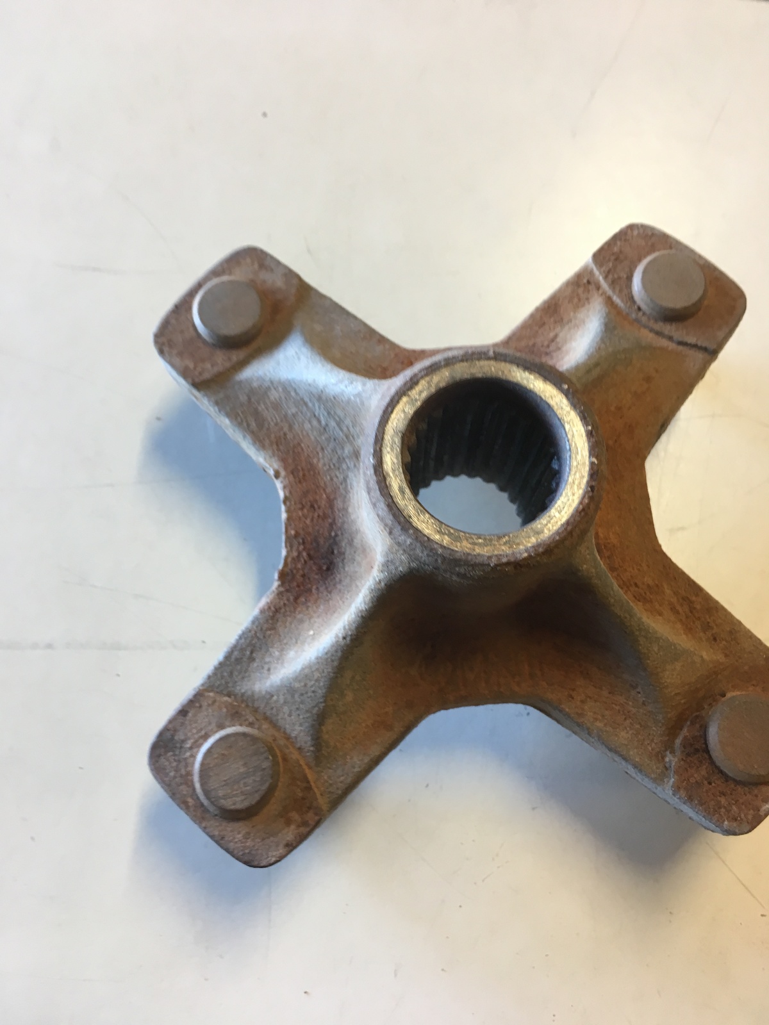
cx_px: 384
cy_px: 512
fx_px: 859
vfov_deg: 61.7
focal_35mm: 29
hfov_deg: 48.2
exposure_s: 1/33
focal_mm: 4.15
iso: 80
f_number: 2.2
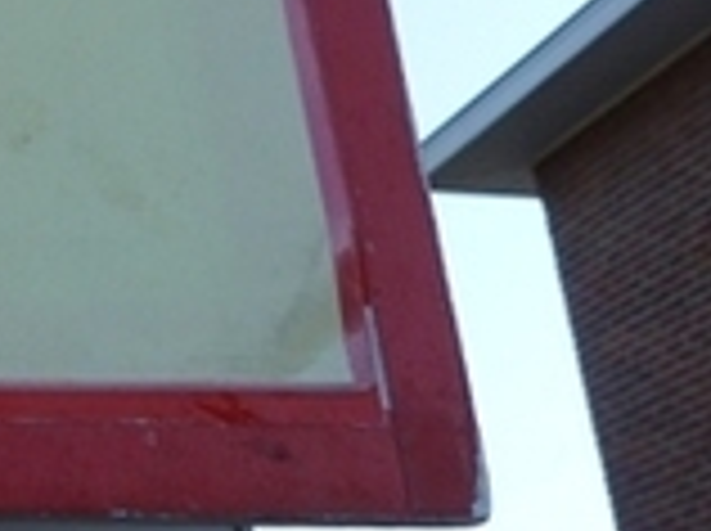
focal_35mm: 95
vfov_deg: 15.3
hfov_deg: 16.8
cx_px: -603
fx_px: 1948
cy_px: 14
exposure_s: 1/200
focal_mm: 4.5
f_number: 4.5
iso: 80
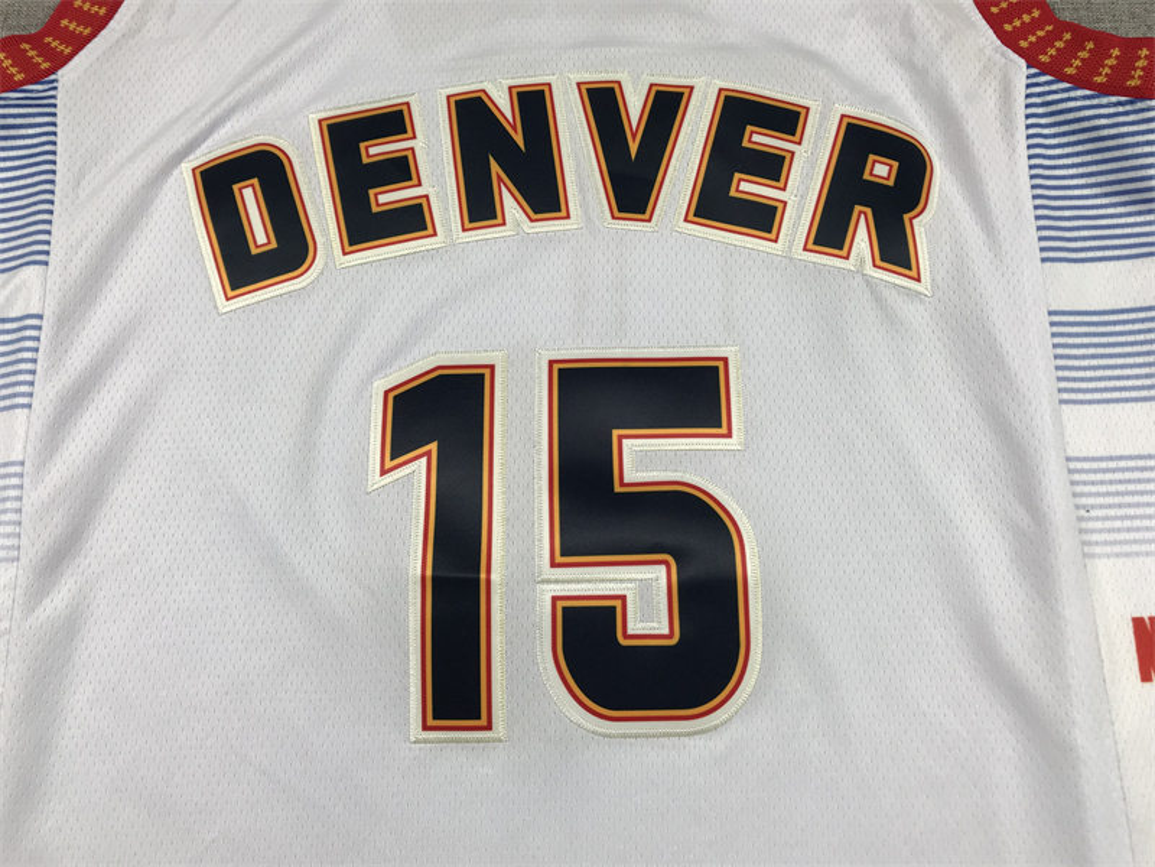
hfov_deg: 63.4
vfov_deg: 49.7
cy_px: 434
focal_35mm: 28
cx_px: 578
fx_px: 934
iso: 20
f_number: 1.8
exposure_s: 1/100
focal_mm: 3.99
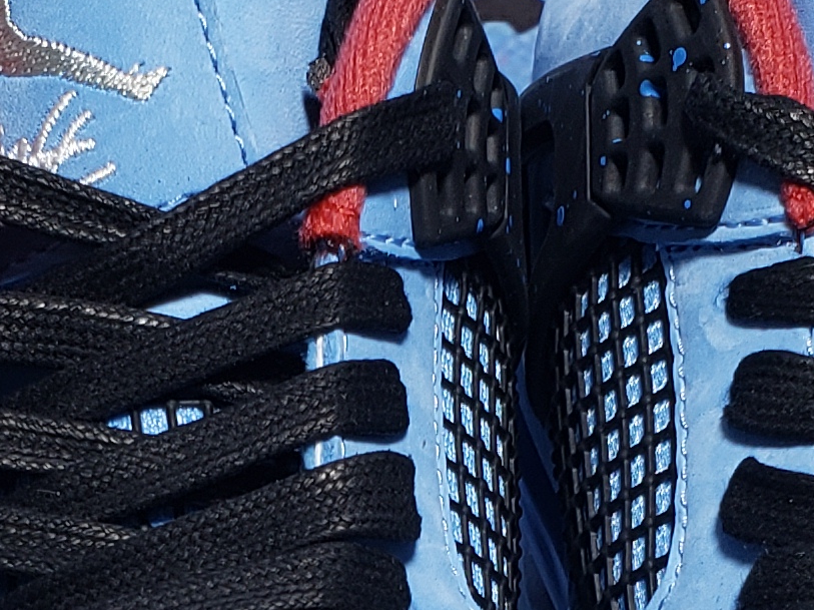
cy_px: 816
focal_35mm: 129
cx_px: 328
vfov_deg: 11.2
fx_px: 3032
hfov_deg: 15.3
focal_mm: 4.3
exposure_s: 1/140
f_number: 2.4
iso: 50
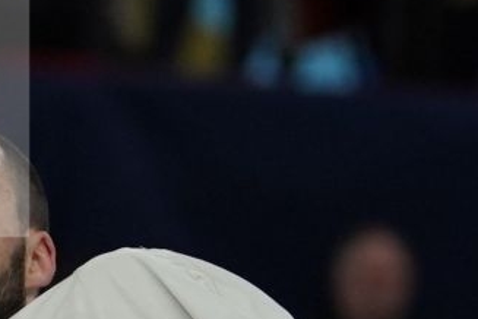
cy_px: 622
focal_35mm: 959
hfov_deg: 2.1
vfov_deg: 1.4
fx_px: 12732
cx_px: -107
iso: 1000
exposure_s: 1/1000
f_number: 2.8
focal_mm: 116
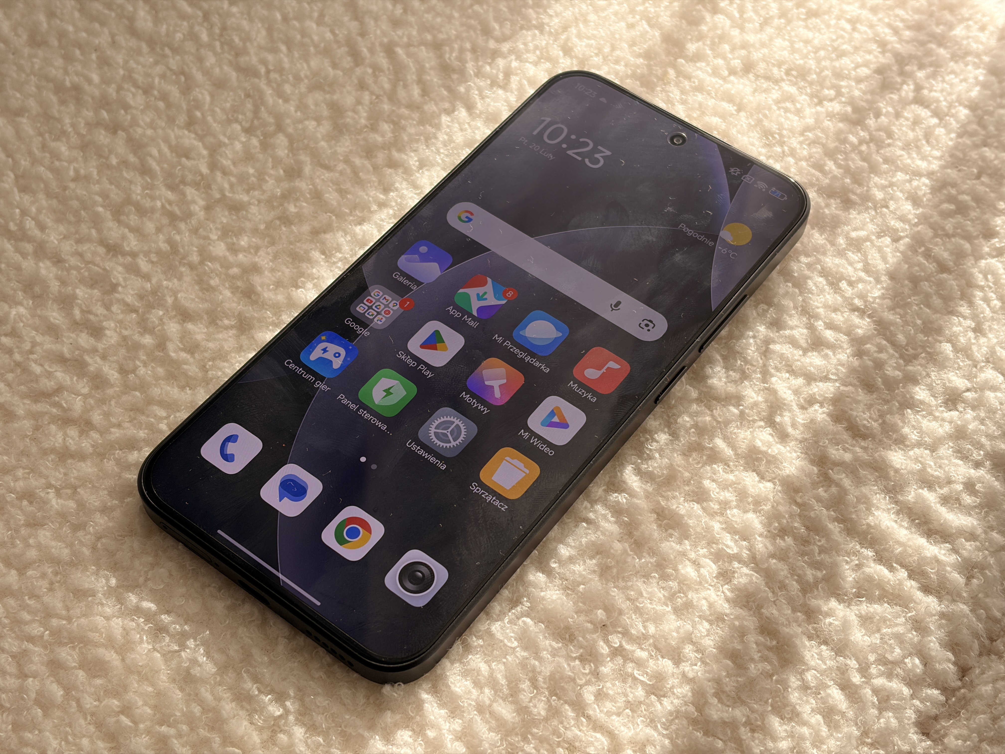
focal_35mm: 52
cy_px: 377
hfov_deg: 36.8
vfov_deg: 28.0
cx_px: 502
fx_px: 1510
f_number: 1.6
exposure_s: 1/765
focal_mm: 5.96
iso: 40
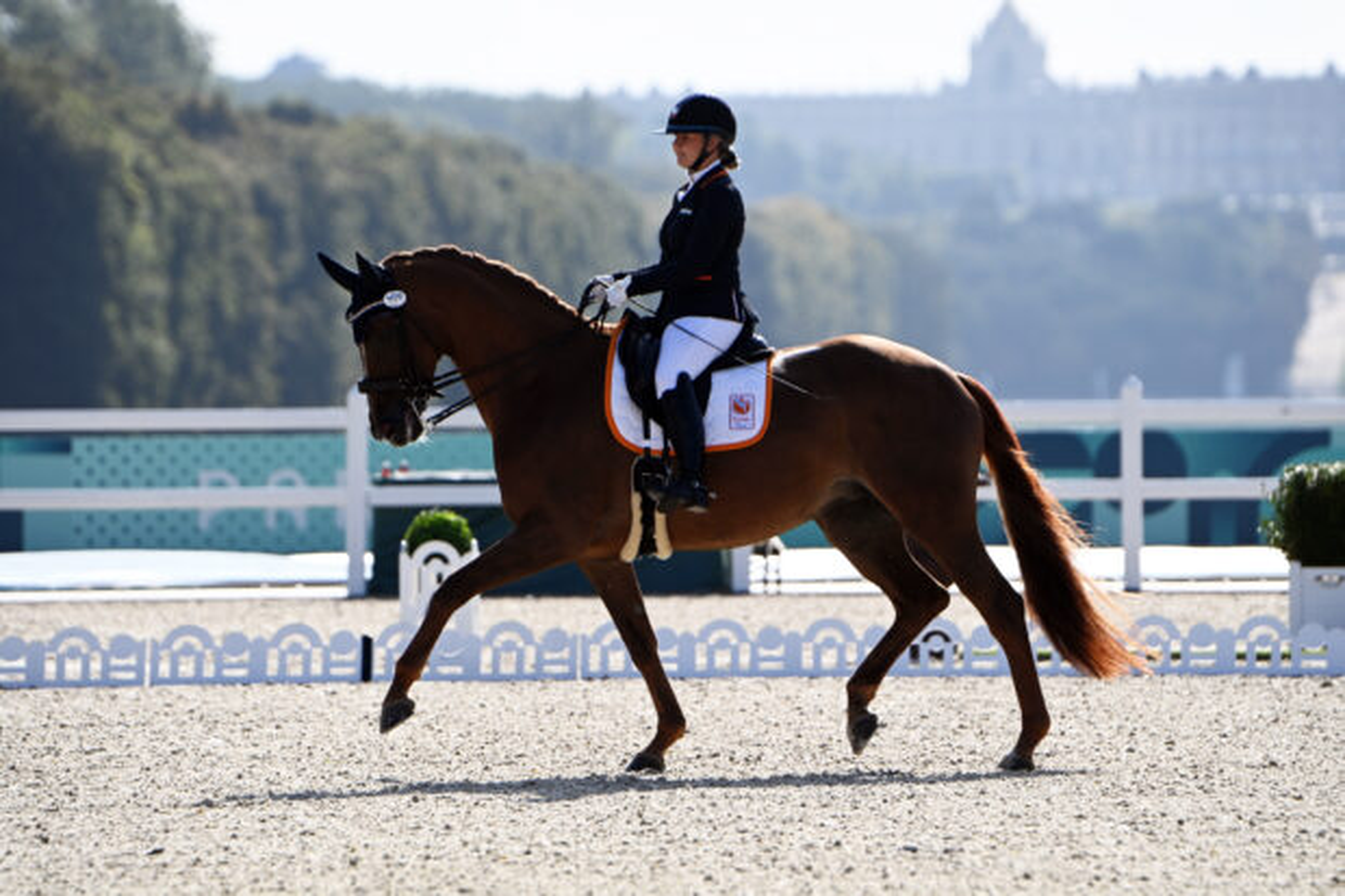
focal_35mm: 460
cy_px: 448
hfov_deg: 4.5
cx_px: 672
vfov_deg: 3.0
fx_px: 17181
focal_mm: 460
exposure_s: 1/1000
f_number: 8
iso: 320
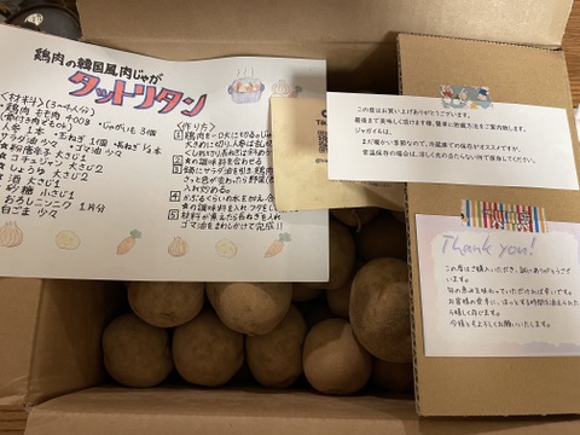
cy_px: 218
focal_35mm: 26
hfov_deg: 67.3
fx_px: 436
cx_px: 290
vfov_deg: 53.1
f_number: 1.6
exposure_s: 1/50
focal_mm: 4.2
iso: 250
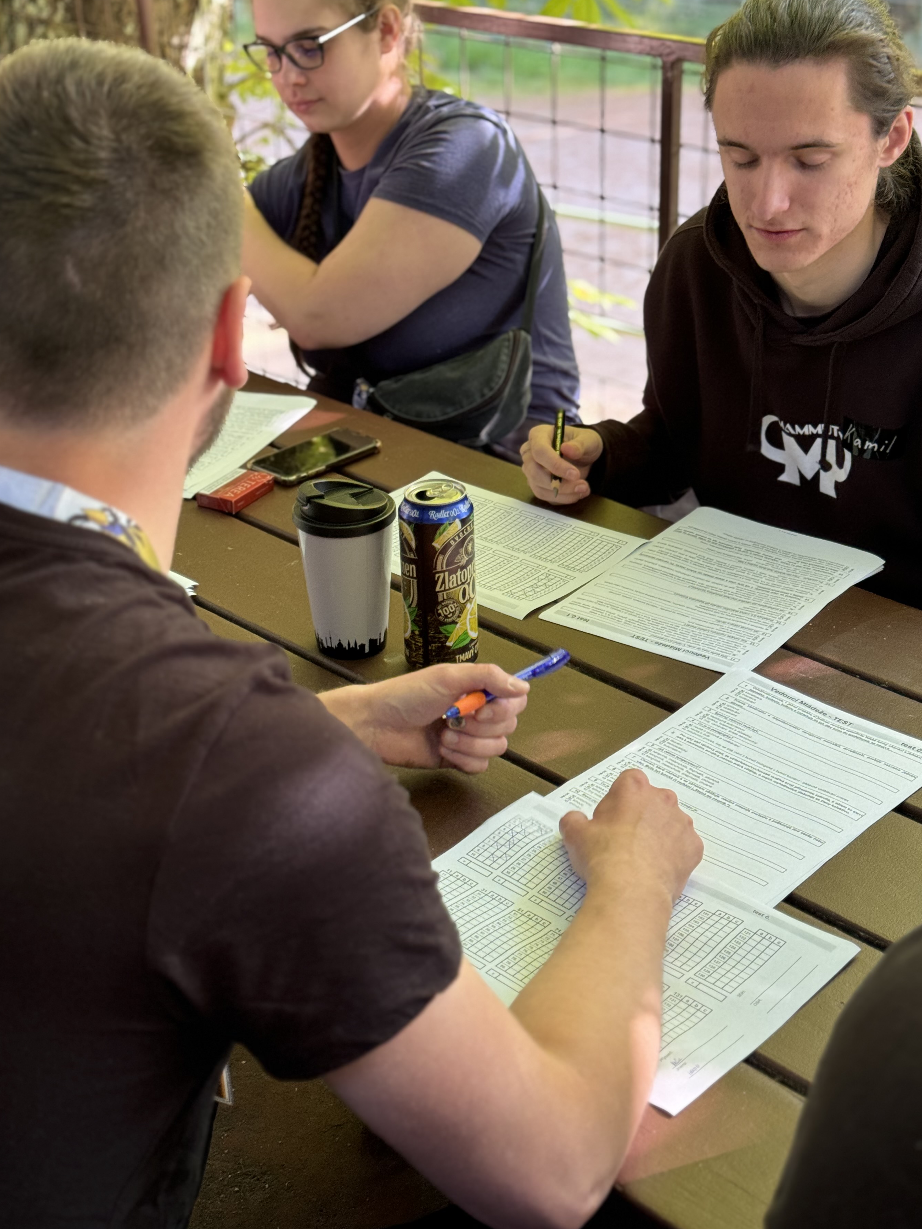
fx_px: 1918
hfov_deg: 27.0
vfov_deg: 35.5
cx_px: 448
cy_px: 549
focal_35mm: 54
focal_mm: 6.76
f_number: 1.78
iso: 80
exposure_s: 1/121
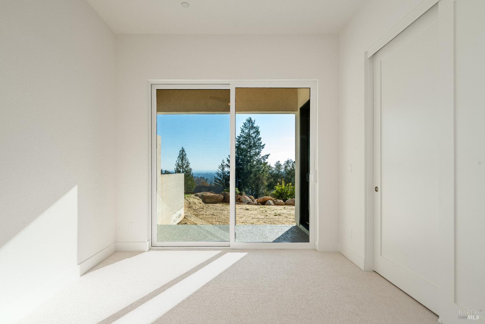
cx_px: 242
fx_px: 216
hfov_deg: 96.7
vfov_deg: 73.7
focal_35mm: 16
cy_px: 162
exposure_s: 1/125
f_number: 11
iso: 400
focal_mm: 16
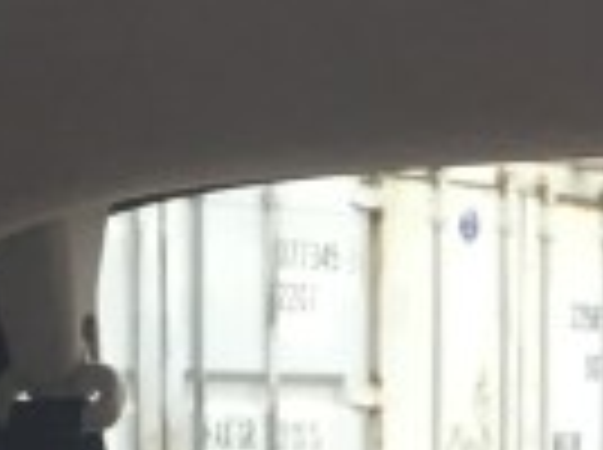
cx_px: 621
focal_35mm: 222
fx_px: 3860
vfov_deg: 6.4
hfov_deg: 8.9
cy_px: 1066
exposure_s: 1/30
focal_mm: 4.15
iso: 64
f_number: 2.2
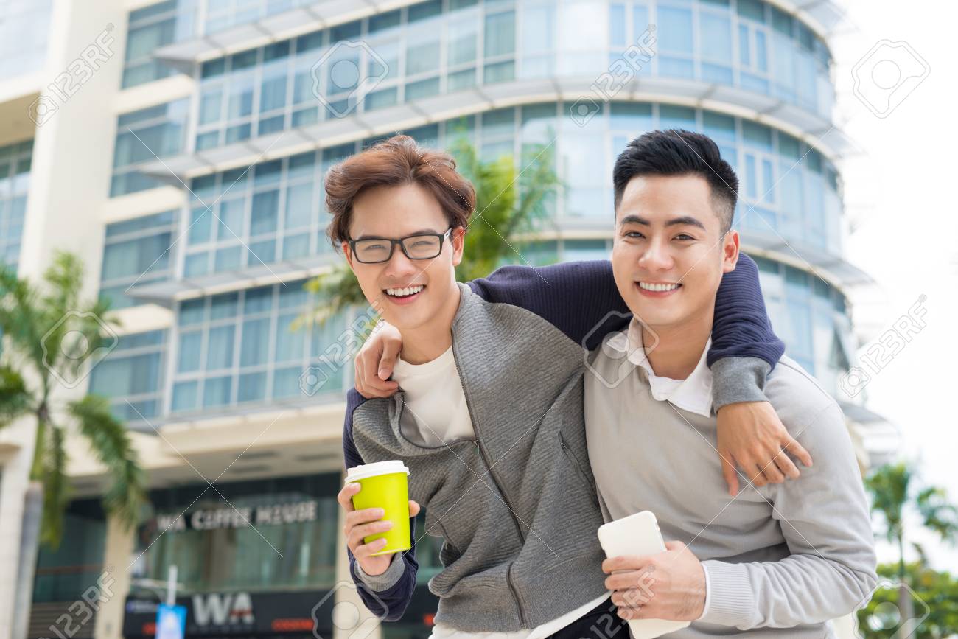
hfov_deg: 39.6
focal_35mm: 50
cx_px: 479
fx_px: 1331
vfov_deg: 27.0
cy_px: 320
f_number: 4
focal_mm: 50
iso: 200
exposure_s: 1/500
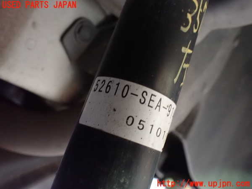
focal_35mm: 30
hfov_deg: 60.0
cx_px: 126
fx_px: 218
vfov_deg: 46.8
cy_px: 94
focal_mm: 5.4
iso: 1600
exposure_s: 1/25
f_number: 2.3
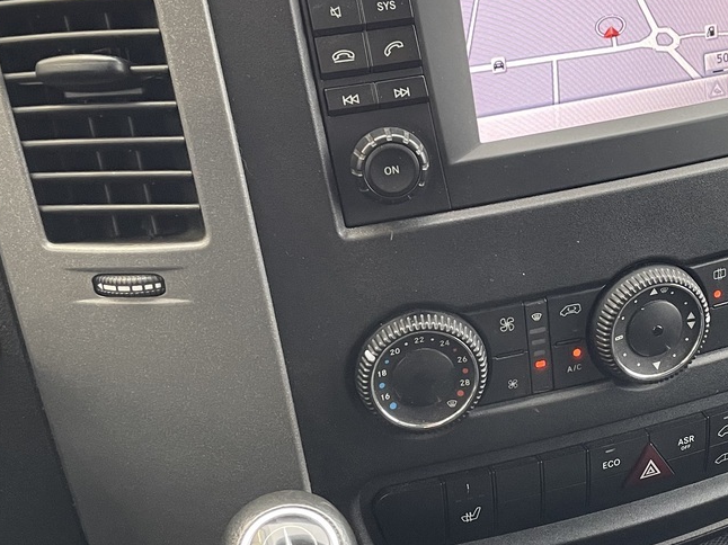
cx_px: 562
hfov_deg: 32.5
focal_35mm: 58
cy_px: 306
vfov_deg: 25.2
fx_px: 1219
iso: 125
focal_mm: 4.2
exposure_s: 1/50
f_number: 1.6
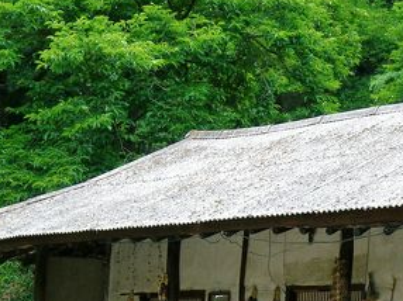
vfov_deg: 11.7
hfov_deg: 15.7
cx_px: 333
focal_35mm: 125
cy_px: 326
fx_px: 1454
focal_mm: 11.5
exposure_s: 1/200
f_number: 3.4
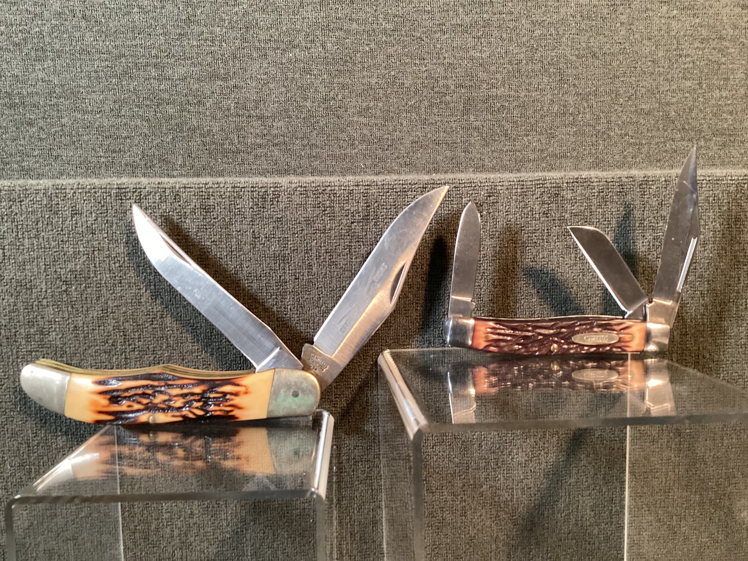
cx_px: 374
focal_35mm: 31
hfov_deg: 58.3
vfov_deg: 45.4
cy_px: 280
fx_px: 670
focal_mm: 3.3
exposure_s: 1/33
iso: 320
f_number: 2.4
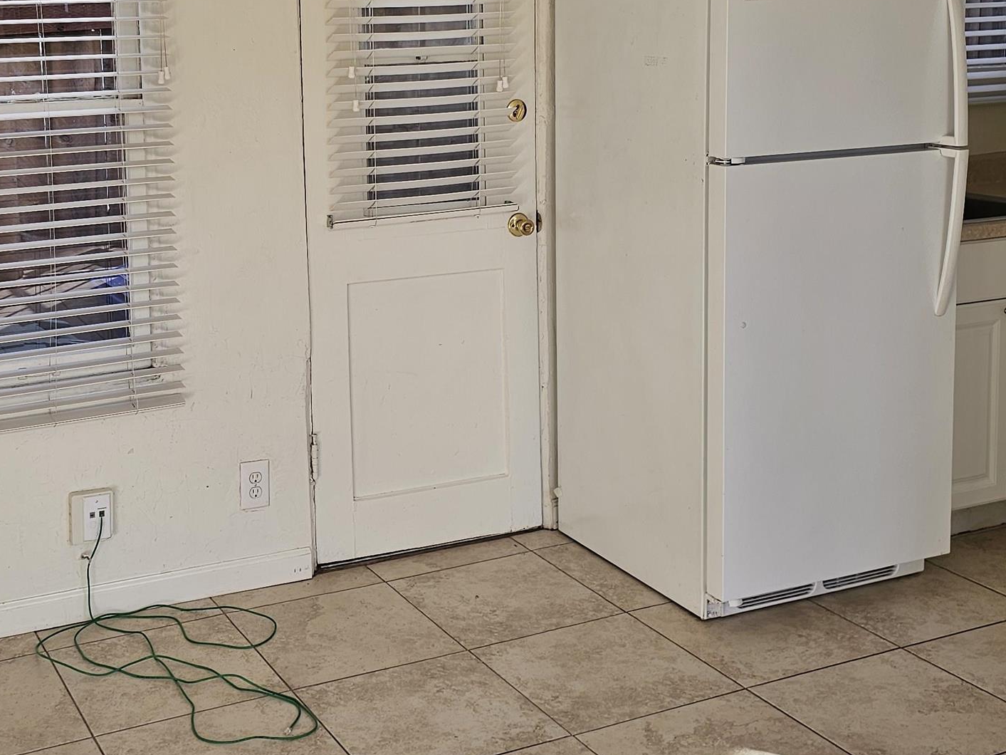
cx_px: 357
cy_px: 160
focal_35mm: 50
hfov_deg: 37.9
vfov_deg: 28.5
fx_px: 1453
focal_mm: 6.3
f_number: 1.7
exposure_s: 1/120
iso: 20
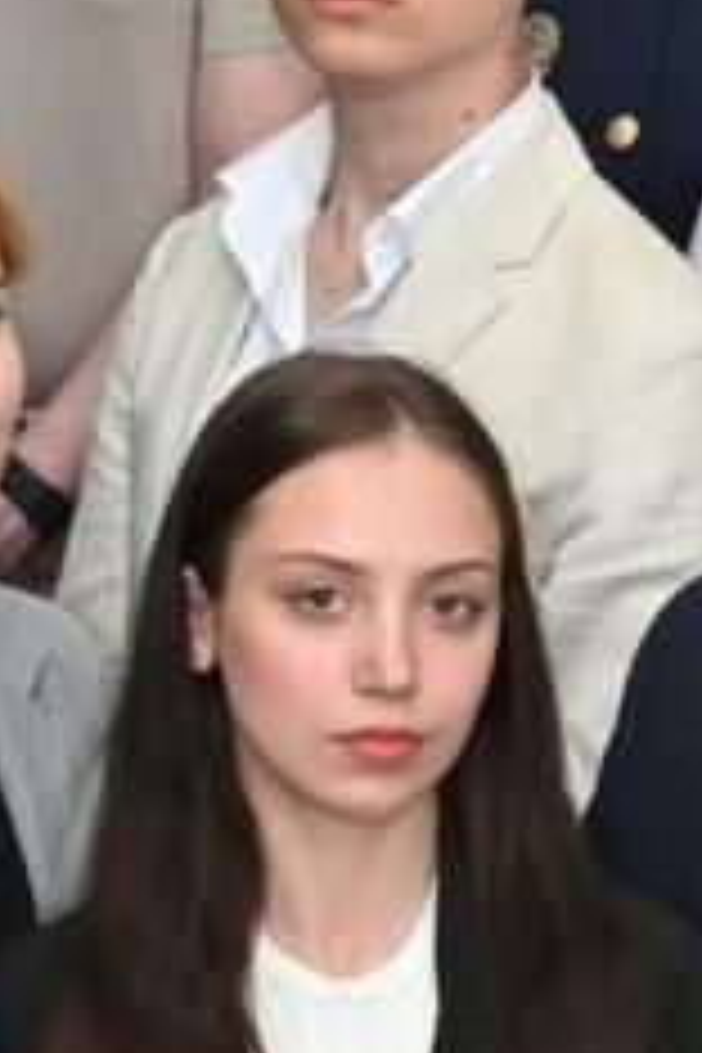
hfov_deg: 5.8
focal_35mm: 234
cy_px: 533
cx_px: 927
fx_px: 6847
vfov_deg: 8.8
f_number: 6.3
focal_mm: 28.5
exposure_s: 1/30
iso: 800
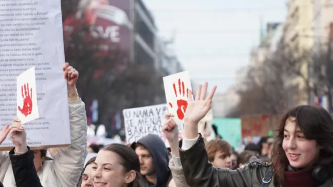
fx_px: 1661
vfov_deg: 6.5
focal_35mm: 188
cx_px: 147
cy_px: 125
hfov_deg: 11.5
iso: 3200
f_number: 4
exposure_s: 1/500
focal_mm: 105
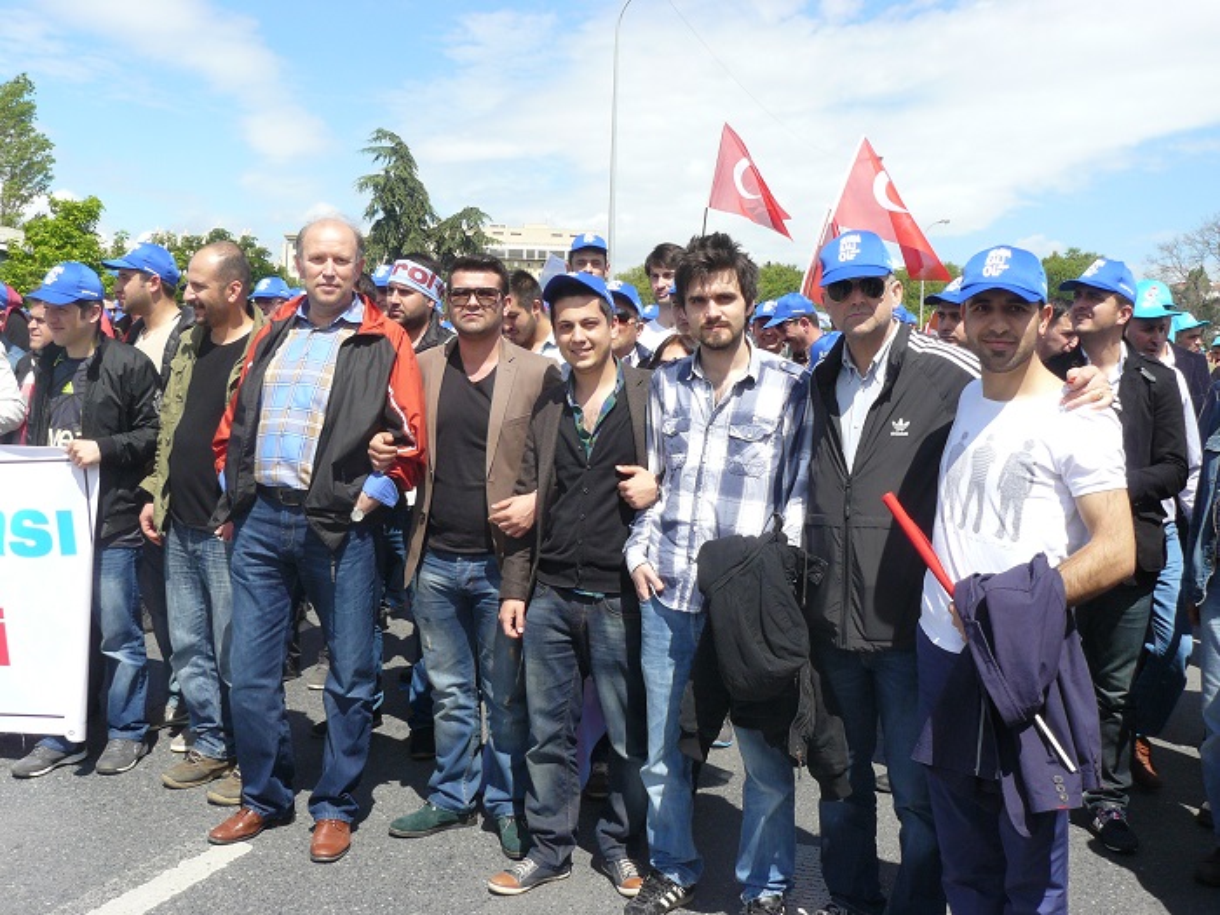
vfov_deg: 39.7
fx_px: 1269
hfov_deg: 51.4
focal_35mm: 36
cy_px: 458
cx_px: 610
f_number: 5.6
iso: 100
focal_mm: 6
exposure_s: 1/320
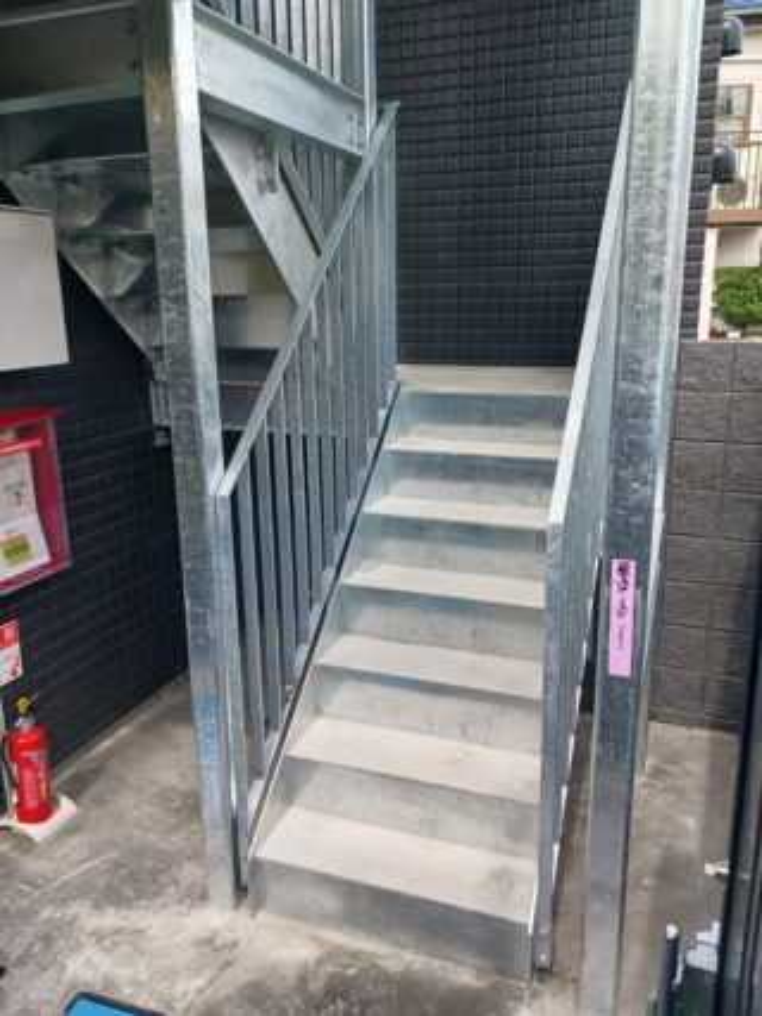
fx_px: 793
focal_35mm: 27
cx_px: 381
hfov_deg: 51.3
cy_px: 508
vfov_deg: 65.3
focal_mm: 4
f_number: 1.8
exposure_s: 1/109
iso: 20
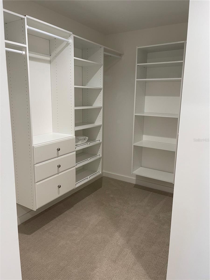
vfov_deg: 69.4
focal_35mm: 25
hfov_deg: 54.9
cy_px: 140
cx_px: 105
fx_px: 202
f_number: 1.6
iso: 80
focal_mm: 5.1
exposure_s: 1/60
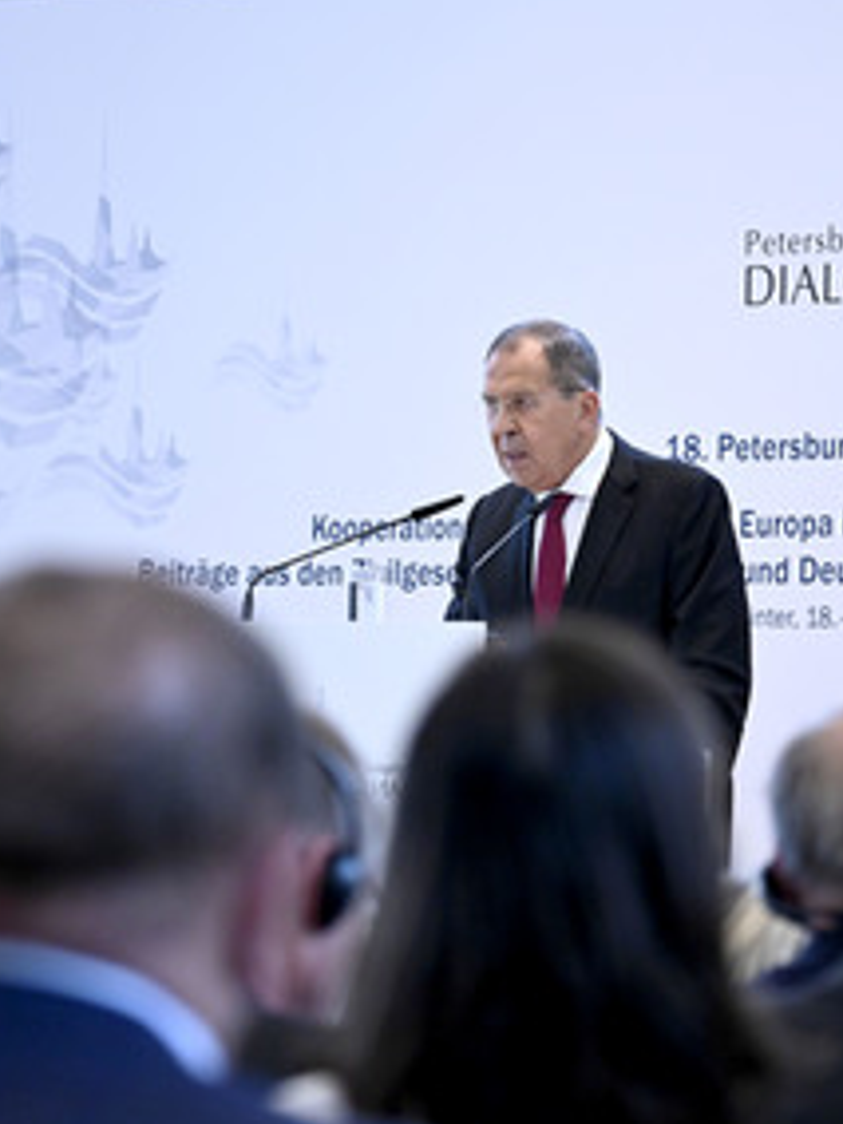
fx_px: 7436
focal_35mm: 229
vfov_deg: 8.6
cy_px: 574
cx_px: 671
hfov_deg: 6.5
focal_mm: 150
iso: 5000
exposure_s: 1/250
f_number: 5
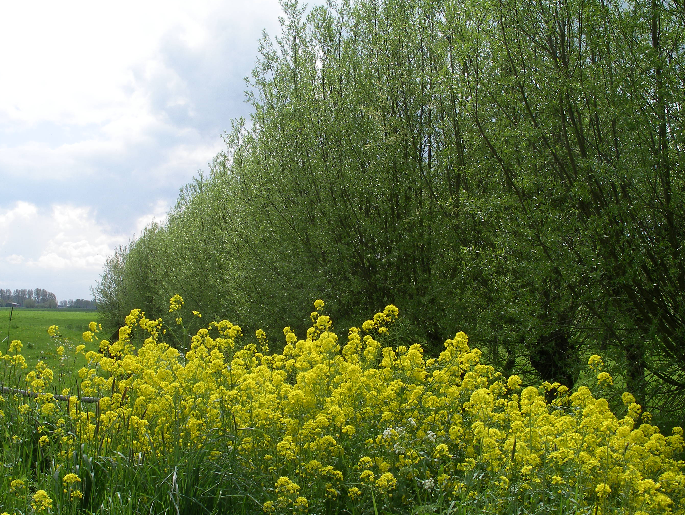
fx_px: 832
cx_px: 316
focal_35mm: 42
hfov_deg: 44.7
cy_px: 287
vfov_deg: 34.4
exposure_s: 1/250
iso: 80
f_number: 5.6
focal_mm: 7.8
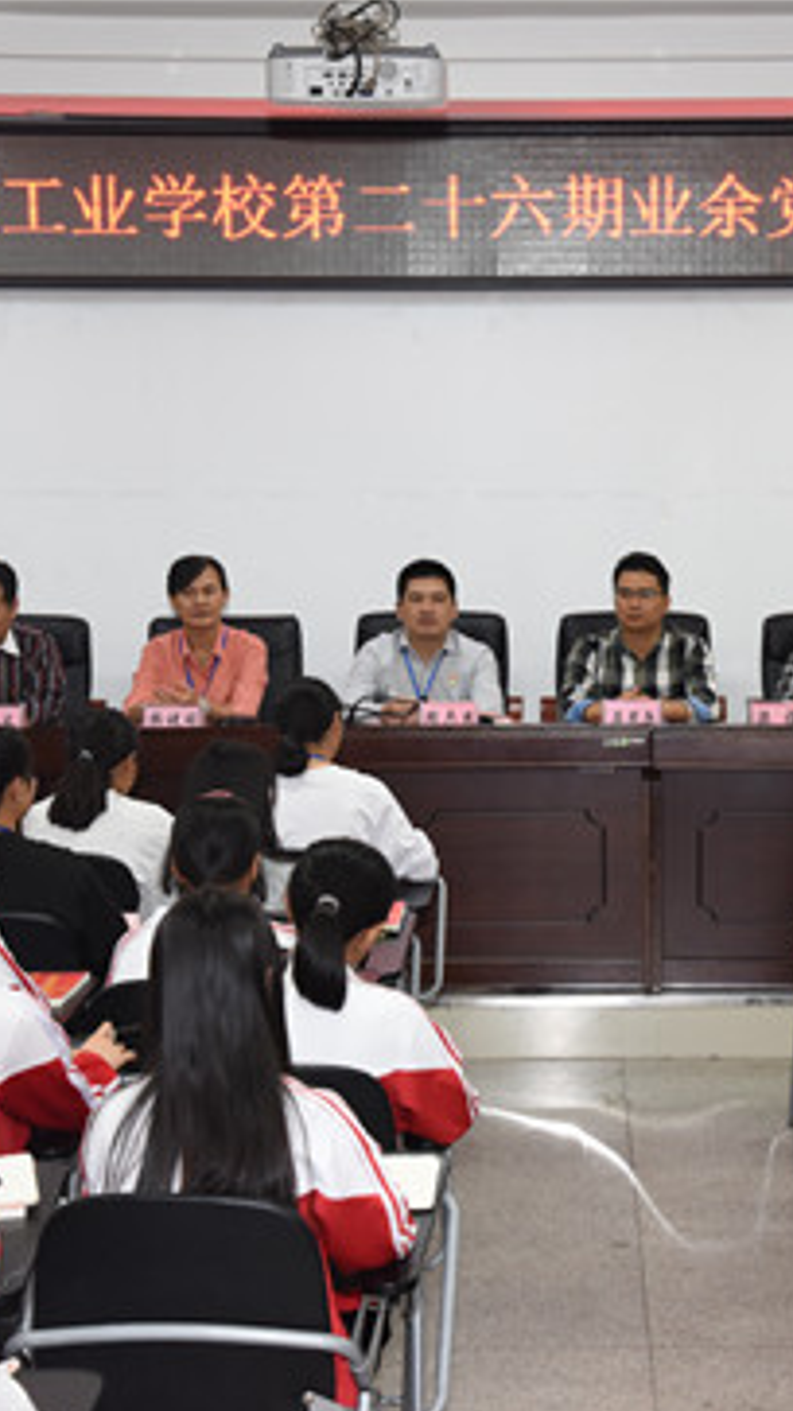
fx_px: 3442
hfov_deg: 13.1
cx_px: 579
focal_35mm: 92
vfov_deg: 23.2
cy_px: 709
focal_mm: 58
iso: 2000
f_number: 6.3
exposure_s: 1/50
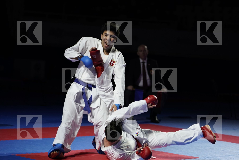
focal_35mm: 114
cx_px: 120
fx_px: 757
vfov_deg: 12.0
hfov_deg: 17.9
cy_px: 80
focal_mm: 114
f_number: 2.8
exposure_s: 1/1000
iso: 1250
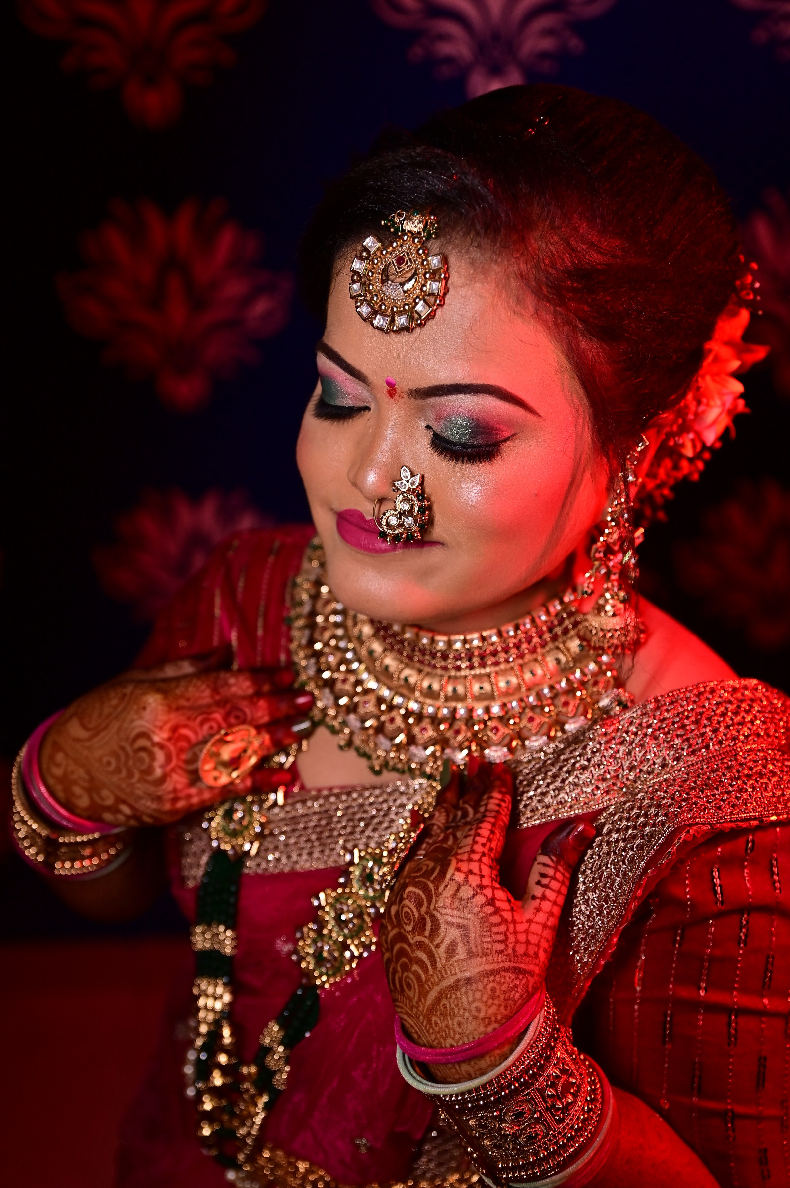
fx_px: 1582
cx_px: 385
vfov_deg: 41.1
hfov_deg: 28.0
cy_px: 610
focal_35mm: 48
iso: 500
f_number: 2.8
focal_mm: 45
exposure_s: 1/160
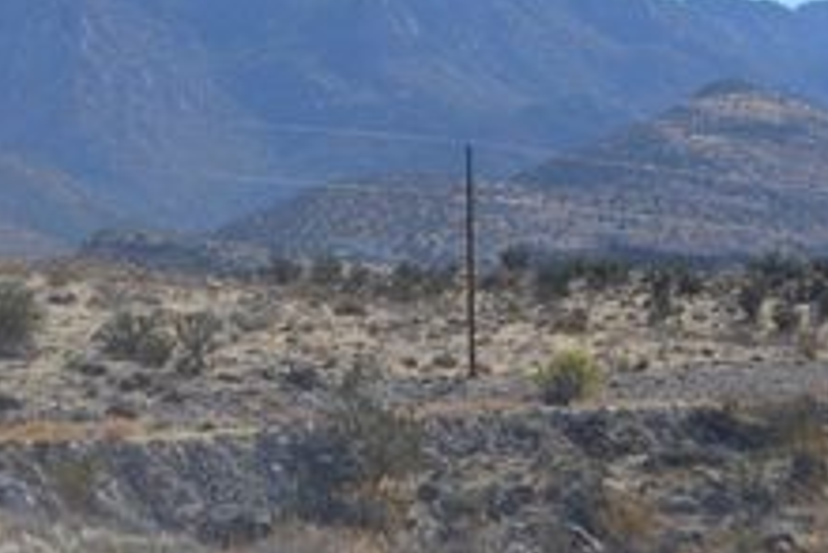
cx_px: 365
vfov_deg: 7.3
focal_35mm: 187
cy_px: -45
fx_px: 4307
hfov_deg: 11.0
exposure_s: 1/320
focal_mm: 55
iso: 100
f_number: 9
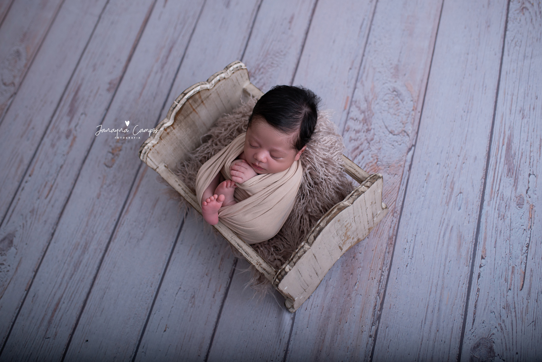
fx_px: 527
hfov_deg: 54.4
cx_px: 271
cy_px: 181
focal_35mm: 35
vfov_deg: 37.9
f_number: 2.5
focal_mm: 35
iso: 100
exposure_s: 1/200
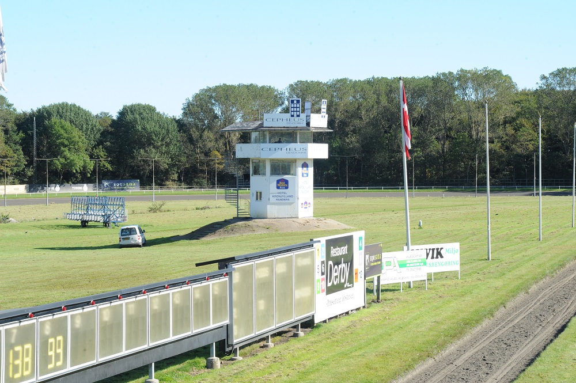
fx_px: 1599
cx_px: 288
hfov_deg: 20.4
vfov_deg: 13.7
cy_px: 192
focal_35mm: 100
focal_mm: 100
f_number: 16
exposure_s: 1/500
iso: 1250
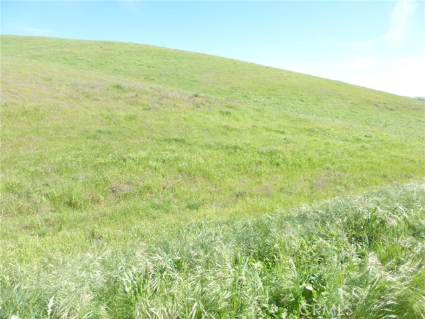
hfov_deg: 71.6
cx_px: 212
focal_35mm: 24
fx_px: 295
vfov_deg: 56.8
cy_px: 160
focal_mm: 4.3
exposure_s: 1/320
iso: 100
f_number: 4
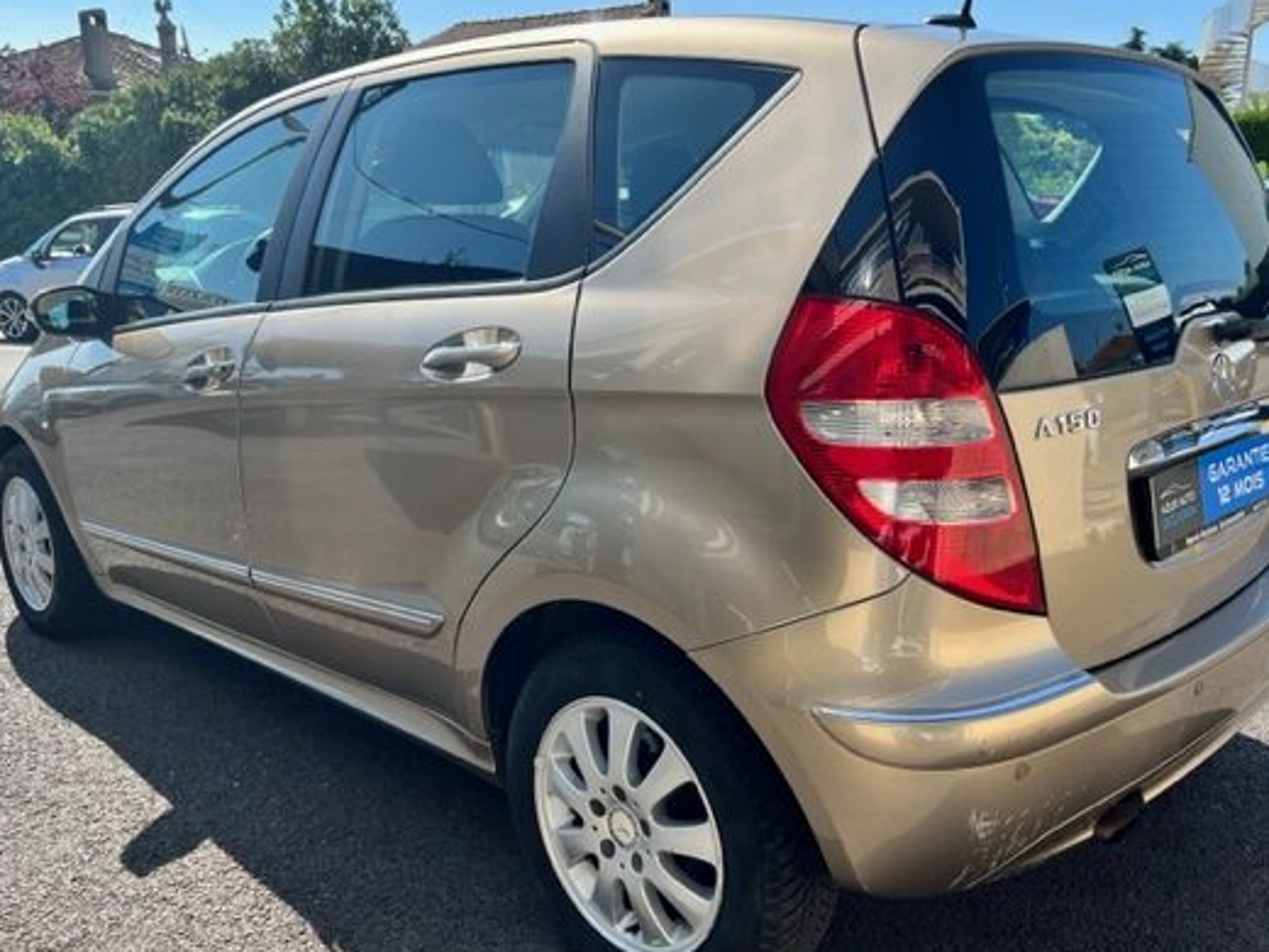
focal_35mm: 32
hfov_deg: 56.8
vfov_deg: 44.2
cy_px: 476
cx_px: 637
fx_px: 1173
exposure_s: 1/1901
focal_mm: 5.7
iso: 50
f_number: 1.5
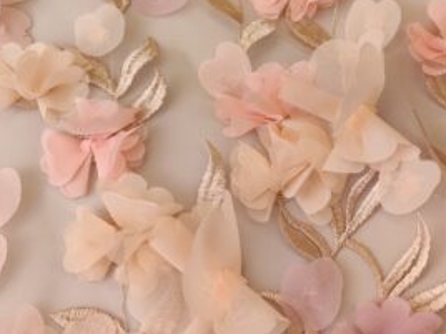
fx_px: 722
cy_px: 116
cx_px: 218
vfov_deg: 26.0
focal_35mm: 56
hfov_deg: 34.3
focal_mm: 5.43
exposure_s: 1/200
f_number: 1.89
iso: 200
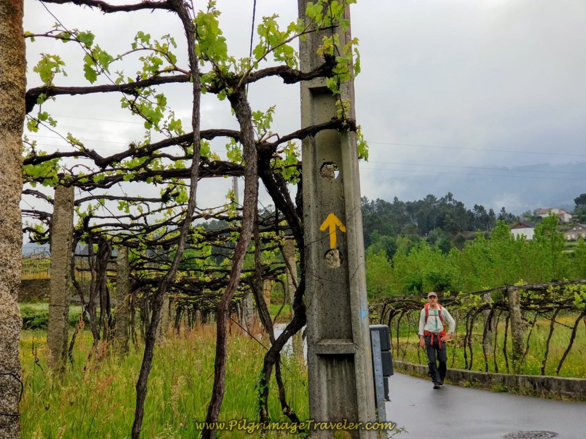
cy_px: 220
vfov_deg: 28.0
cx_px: 293
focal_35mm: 52
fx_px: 880
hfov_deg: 36.8
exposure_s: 1/239
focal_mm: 6
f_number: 2.4
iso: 25
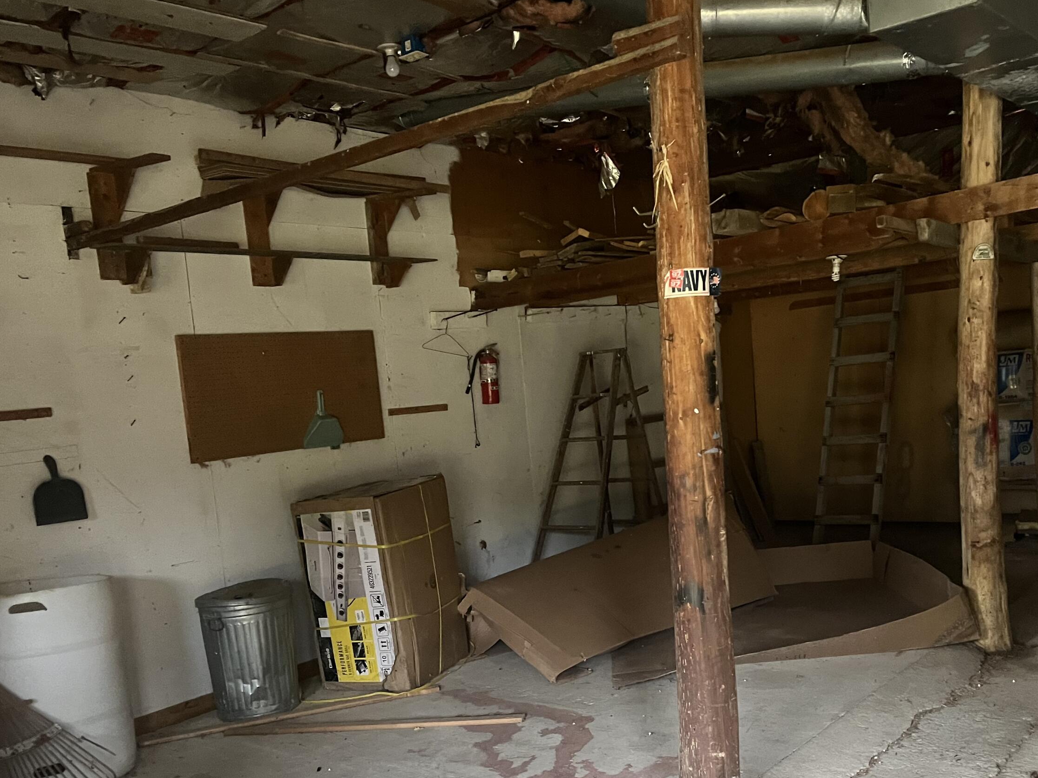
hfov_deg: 52.4
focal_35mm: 35
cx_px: 601
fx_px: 1049
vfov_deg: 40.2
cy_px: 514
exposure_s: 1/30
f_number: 1.6
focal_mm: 5.1
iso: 640
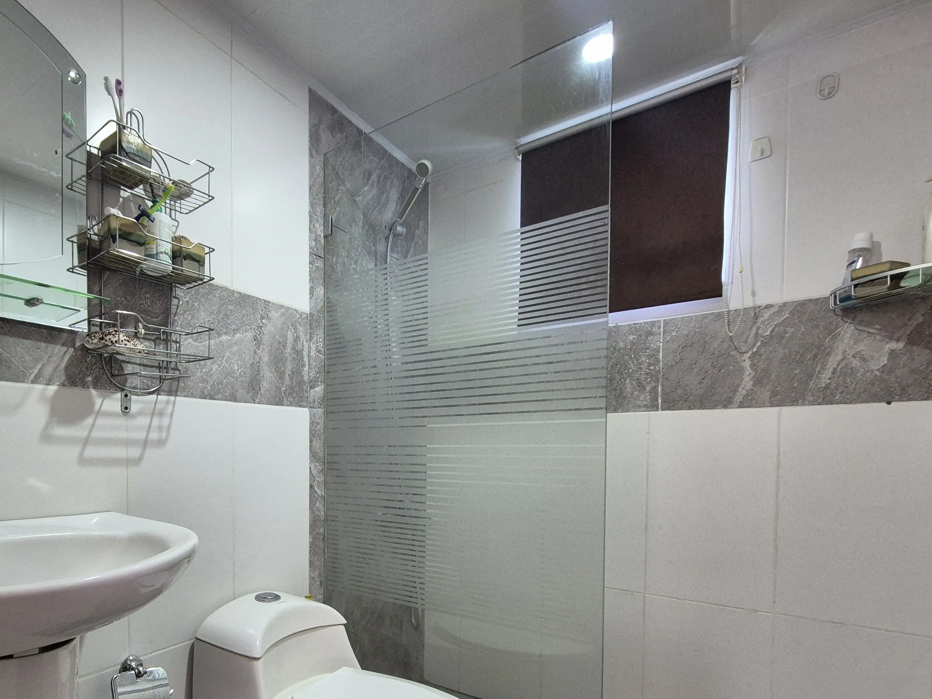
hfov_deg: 84.1
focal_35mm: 18
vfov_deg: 69.4
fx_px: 485
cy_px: 471
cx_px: 296
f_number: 2.2
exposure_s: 1/60
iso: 800
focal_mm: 2.2
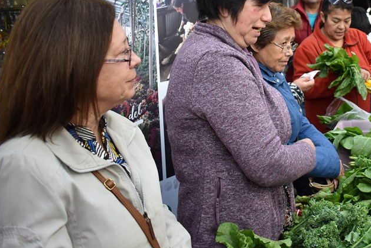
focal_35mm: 55
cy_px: 83
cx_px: 335
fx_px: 567
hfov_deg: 34.2
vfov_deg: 24.5
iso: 400
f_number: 4
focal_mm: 20
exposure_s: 1/250
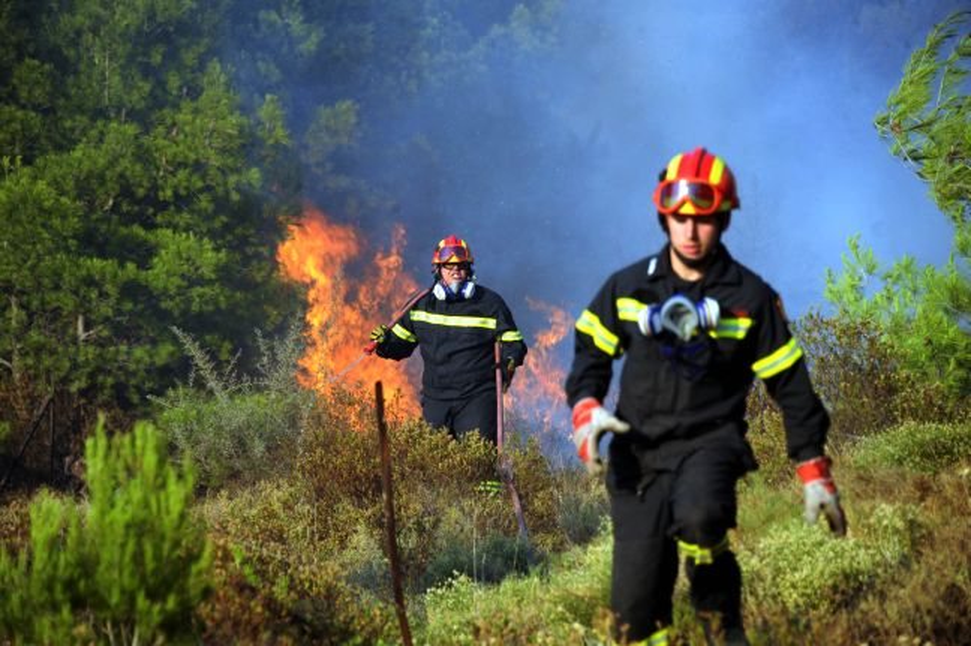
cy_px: 323
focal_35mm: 160
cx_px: 486
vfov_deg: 8.6
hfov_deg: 12.8
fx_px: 4312
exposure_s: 1/200
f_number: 6.3
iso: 200
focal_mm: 160
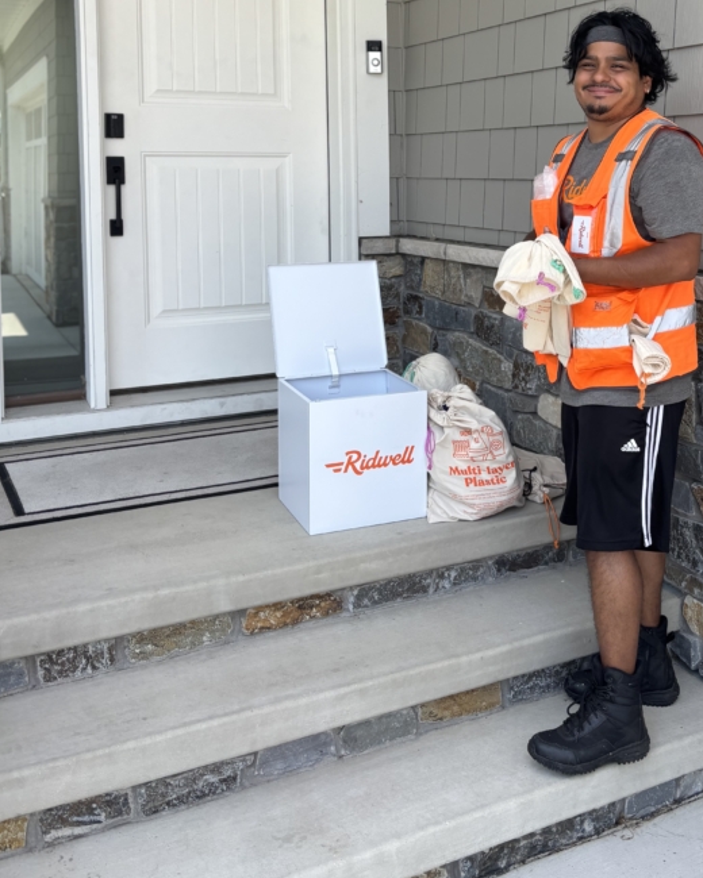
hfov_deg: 36.7
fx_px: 1040
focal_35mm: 40
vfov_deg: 44.5
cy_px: 238
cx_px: 503
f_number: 1.6
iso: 50
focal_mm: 5.96
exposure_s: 1/615
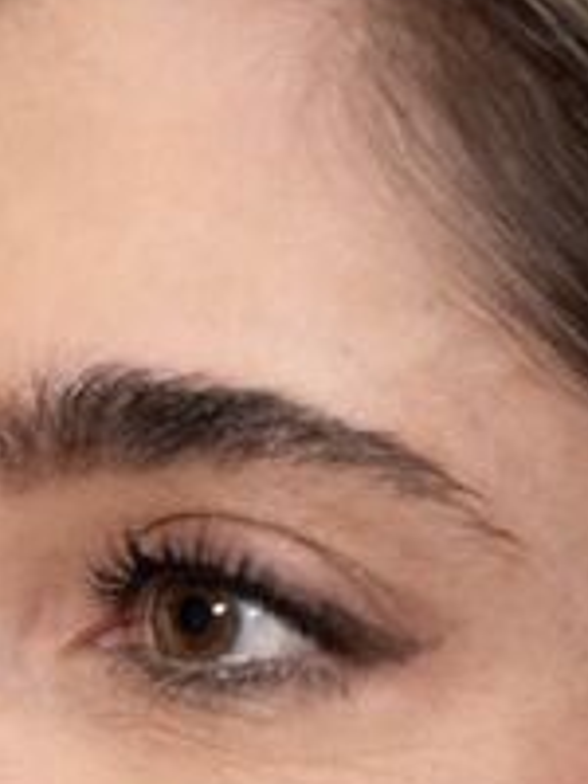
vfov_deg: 10.8
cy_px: 1670
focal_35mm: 163
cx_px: 255
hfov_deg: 9.1
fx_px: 3692
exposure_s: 1/125
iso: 1000
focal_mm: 45
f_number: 2.8
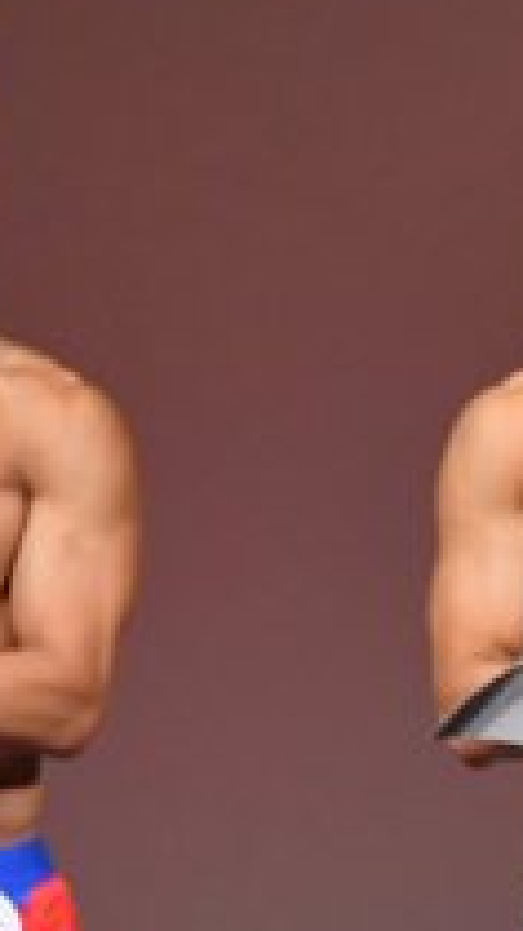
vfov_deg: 1.8
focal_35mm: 1218
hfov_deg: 1.0
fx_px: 30053
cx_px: 1660
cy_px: 1082
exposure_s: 1/400
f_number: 5.6
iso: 4000
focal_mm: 210
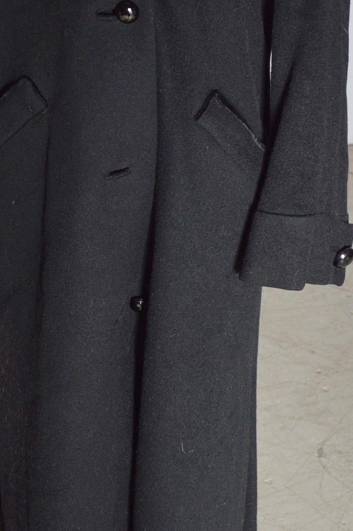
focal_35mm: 82
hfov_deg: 16.6
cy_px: 90
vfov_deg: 24.3
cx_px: 143
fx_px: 1208
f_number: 9
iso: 400
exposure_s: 1/200
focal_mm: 27
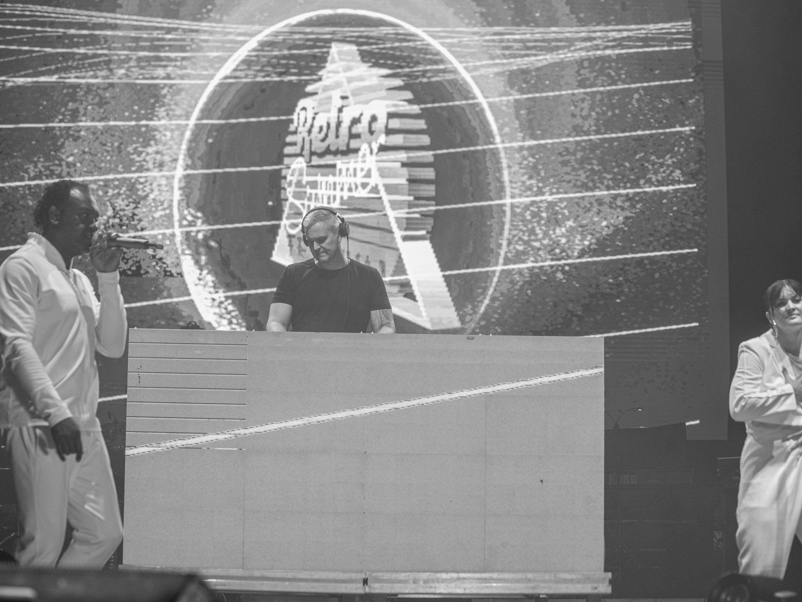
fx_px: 1761
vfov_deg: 19.4
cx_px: 392
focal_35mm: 76
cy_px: 300
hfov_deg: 25.7
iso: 1600
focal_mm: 70
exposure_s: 1/320
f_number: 2.8
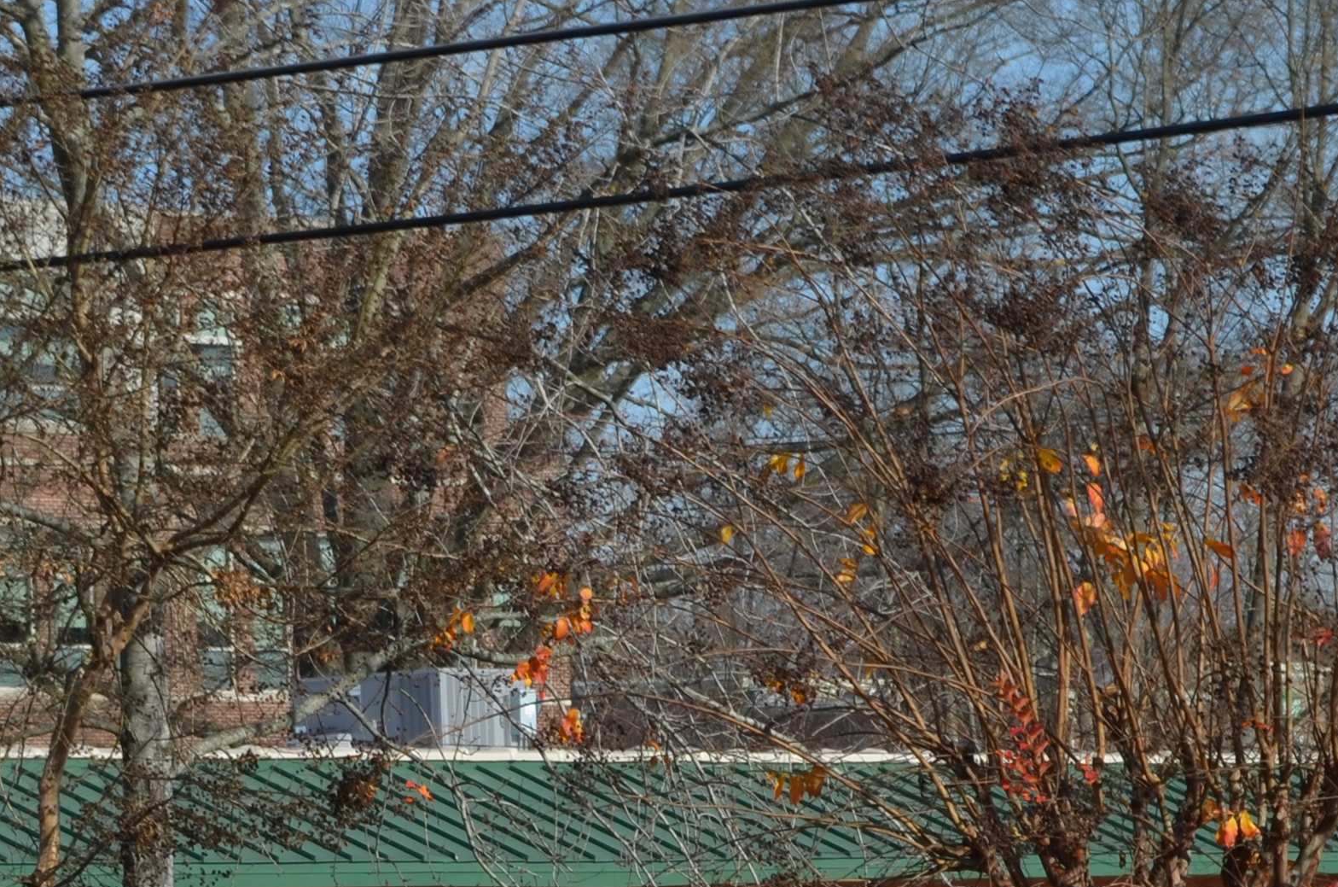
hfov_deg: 10.4
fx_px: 7345
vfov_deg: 6.8
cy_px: 1214
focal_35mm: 198
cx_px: 750
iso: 100
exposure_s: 1/320
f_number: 9
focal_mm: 42
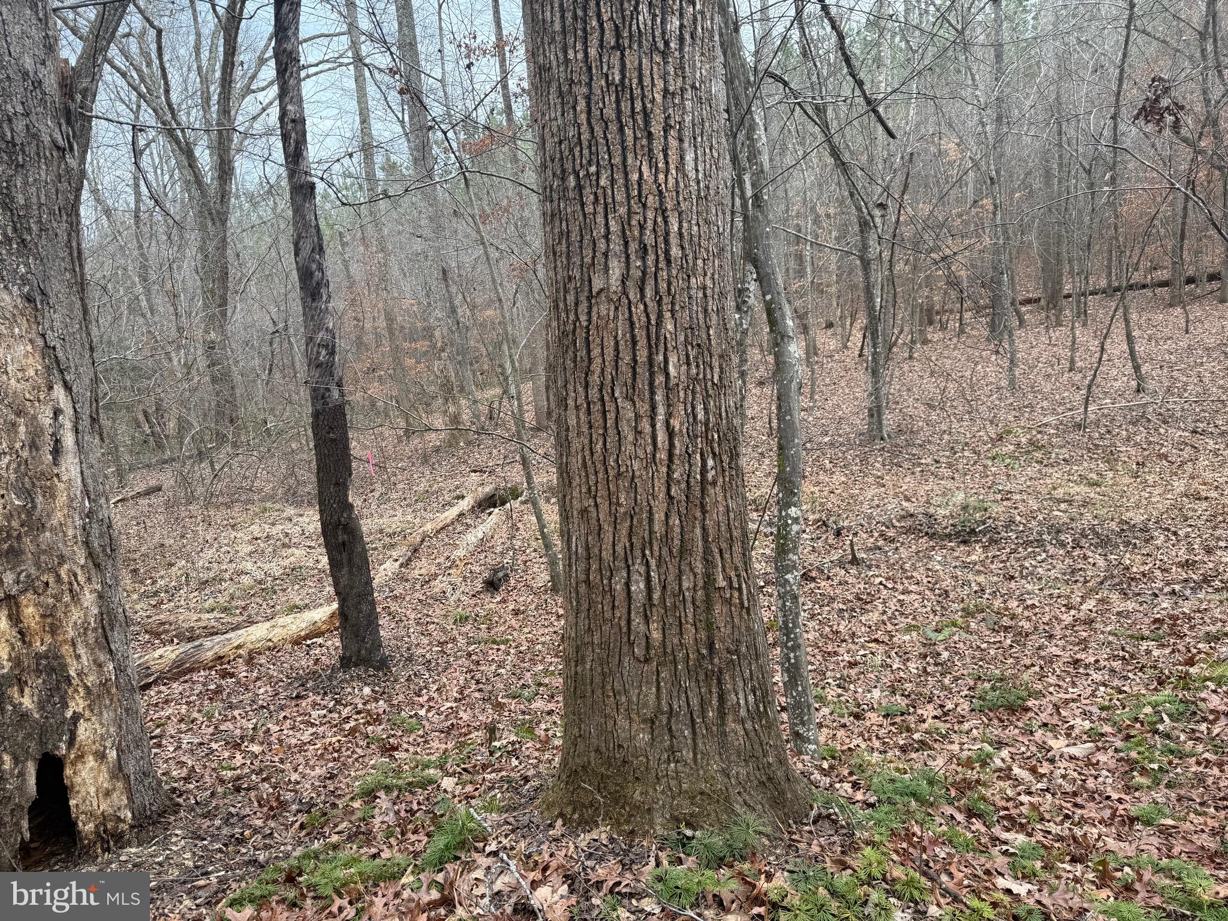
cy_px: 460
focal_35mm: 24
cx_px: 614
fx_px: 851
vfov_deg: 56.8
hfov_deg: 71.6
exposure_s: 1/387
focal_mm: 6.76
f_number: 1.78
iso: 80
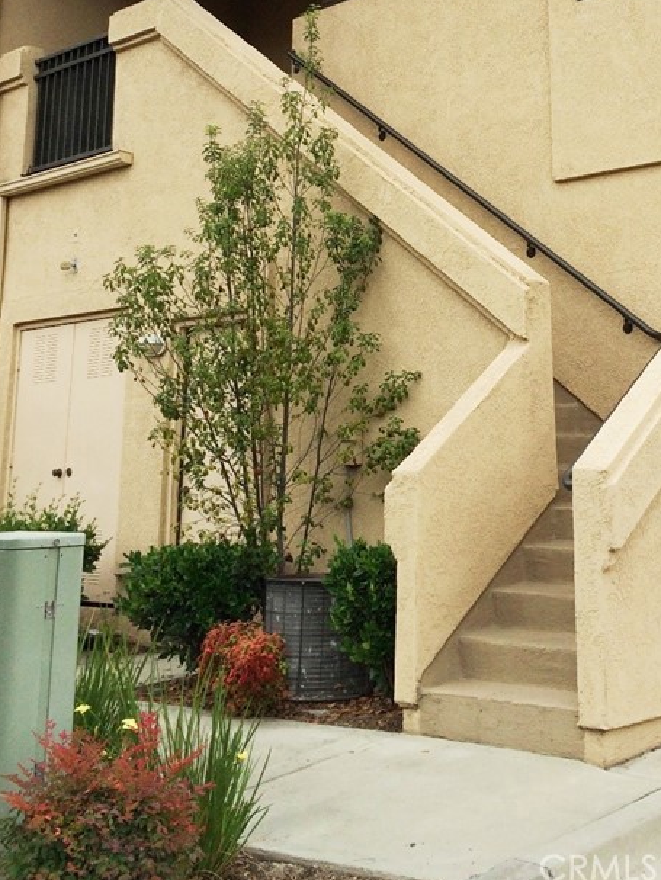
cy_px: 145
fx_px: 1247
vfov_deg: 37.2
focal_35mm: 49
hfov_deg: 29.2
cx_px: 506
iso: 32
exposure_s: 1/820
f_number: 2.2
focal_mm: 4.15
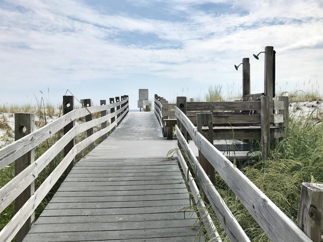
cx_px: 165
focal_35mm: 31
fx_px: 289
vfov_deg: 45.4
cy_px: 121
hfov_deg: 58.4
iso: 20
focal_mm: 3.99
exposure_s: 1/4808
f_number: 1.8
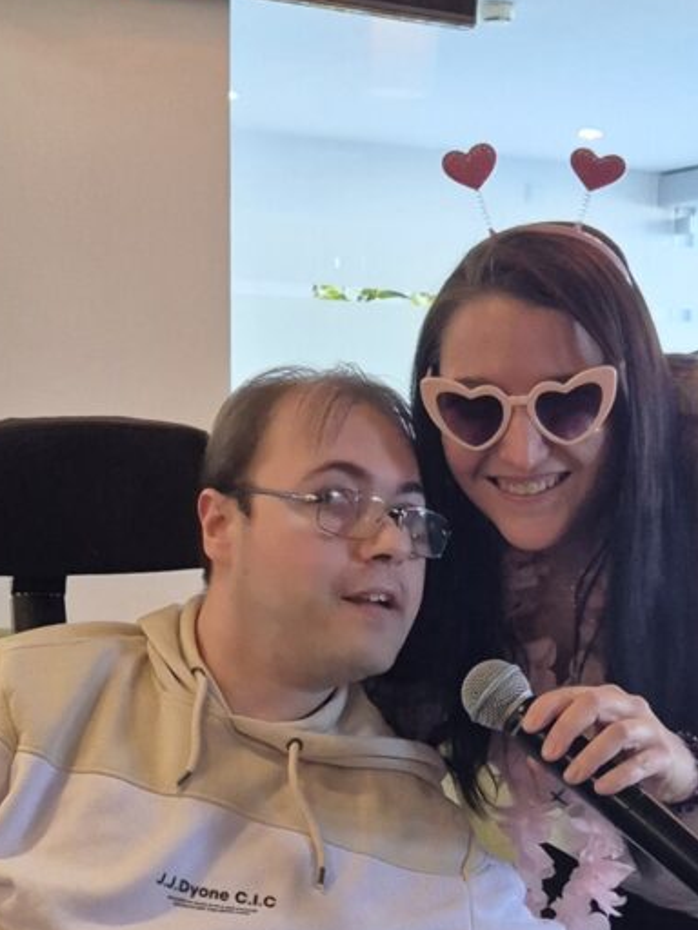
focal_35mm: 46
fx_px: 1237
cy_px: 736
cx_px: 411
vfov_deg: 39.7
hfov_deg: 31.4
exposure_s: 1/100
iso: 640
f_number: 1.8
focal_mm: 5.4
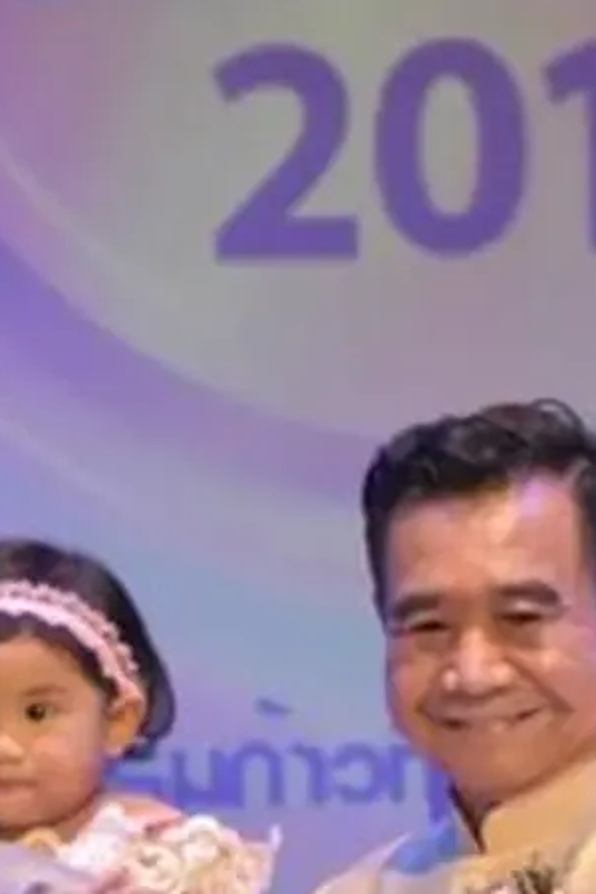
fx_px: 9684
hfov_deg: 3.5
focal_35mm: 390
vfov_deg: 5.3
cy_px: 1126
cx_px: 161
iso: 4000
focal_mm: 100
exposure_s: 1/250
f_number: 2.8
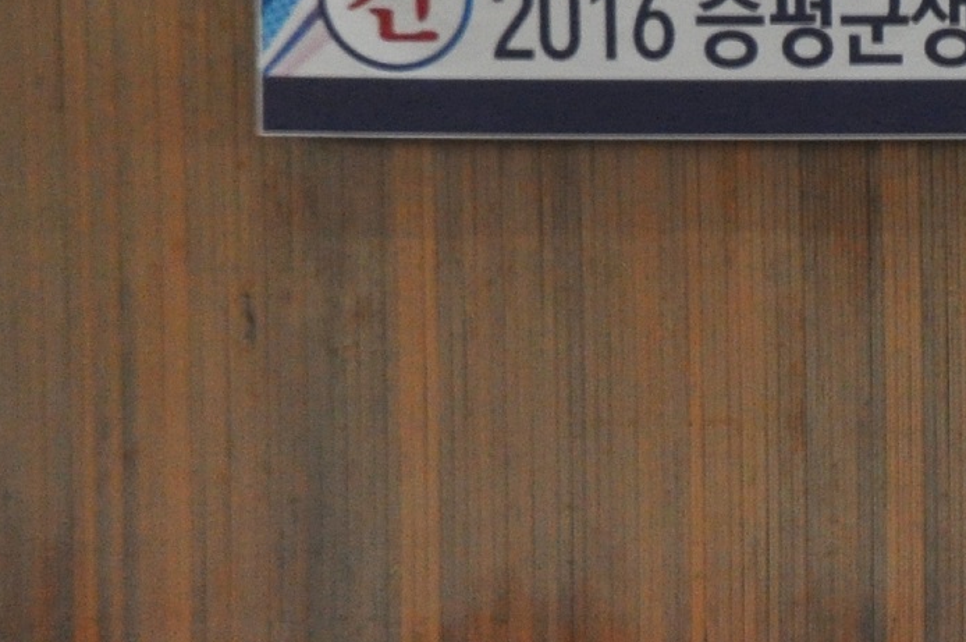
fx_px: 13972
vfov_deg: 2.6
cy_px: 936
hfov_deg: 3.9
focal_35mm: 521
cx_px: 1613
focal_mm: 75
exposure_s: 1/60
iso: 800
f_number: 5.3
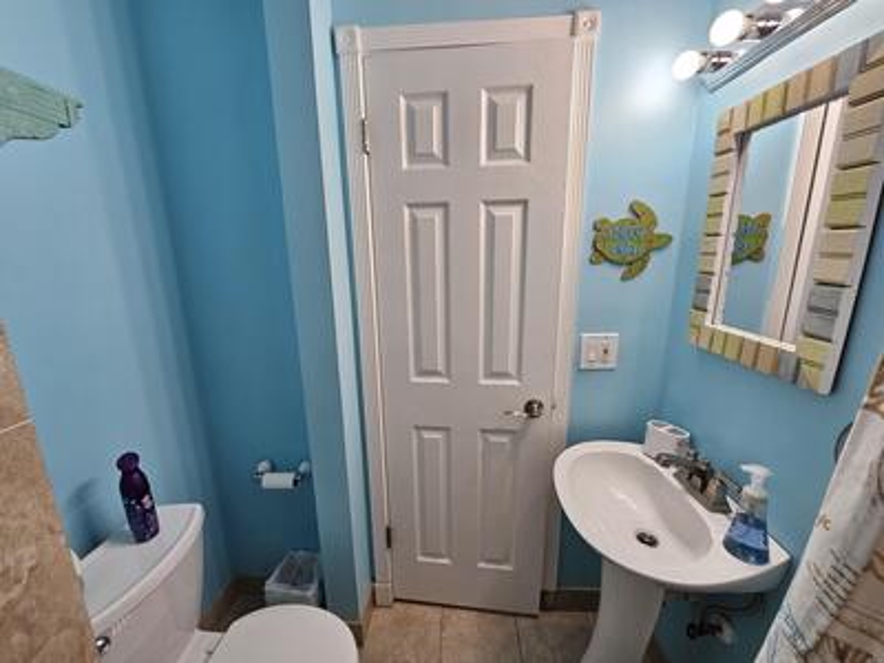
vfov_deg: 89.9
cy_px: 332
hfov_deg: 106.2
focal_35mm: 13
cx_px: 442
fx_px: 332
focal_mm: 2.2
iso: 125
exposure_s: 1/60
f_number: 2.2
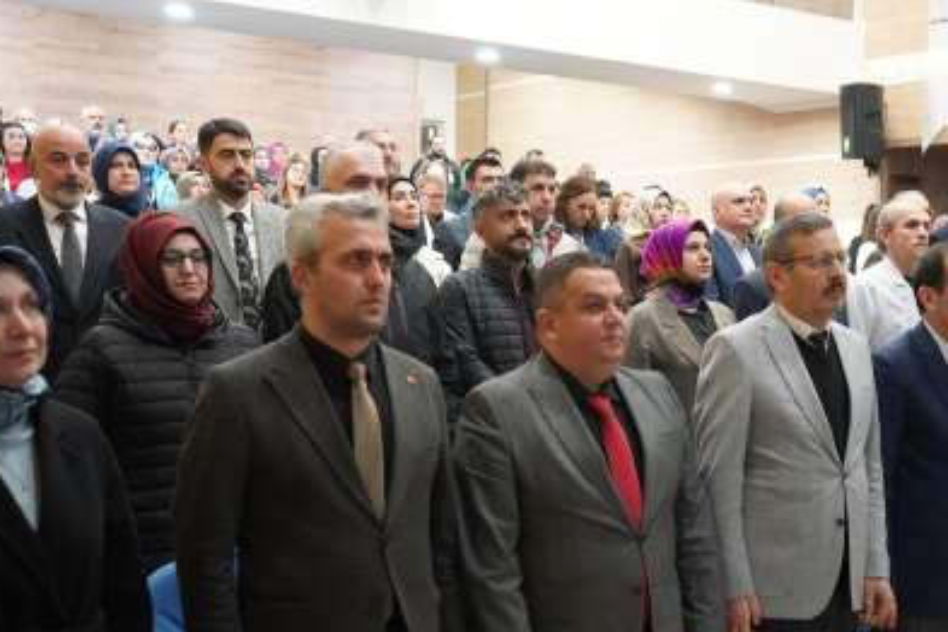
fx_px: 1317
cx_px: 714
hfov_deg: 38.6
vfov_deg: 26.9
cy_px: 408
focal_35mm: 50
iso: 10000
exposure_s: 1/160
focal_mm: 28
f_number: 4
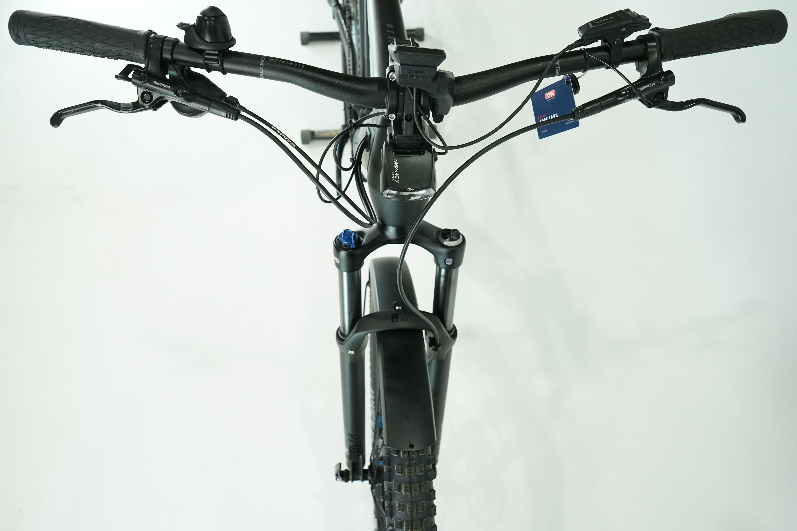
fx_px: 620
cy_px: 266
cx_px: 398
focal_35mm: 28
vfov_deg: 46.4
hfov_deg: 65.5
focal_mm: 28
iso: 2500
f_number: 6.3
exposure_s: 1/200
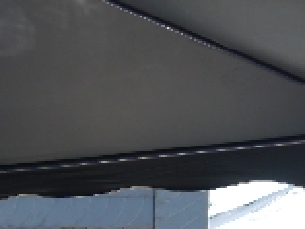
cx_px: -264
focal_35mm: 107
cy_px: 391
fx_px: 943
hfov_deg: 15.5
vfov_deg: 12.8
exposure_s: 1/200
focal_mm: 14
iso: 160
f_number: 4.5
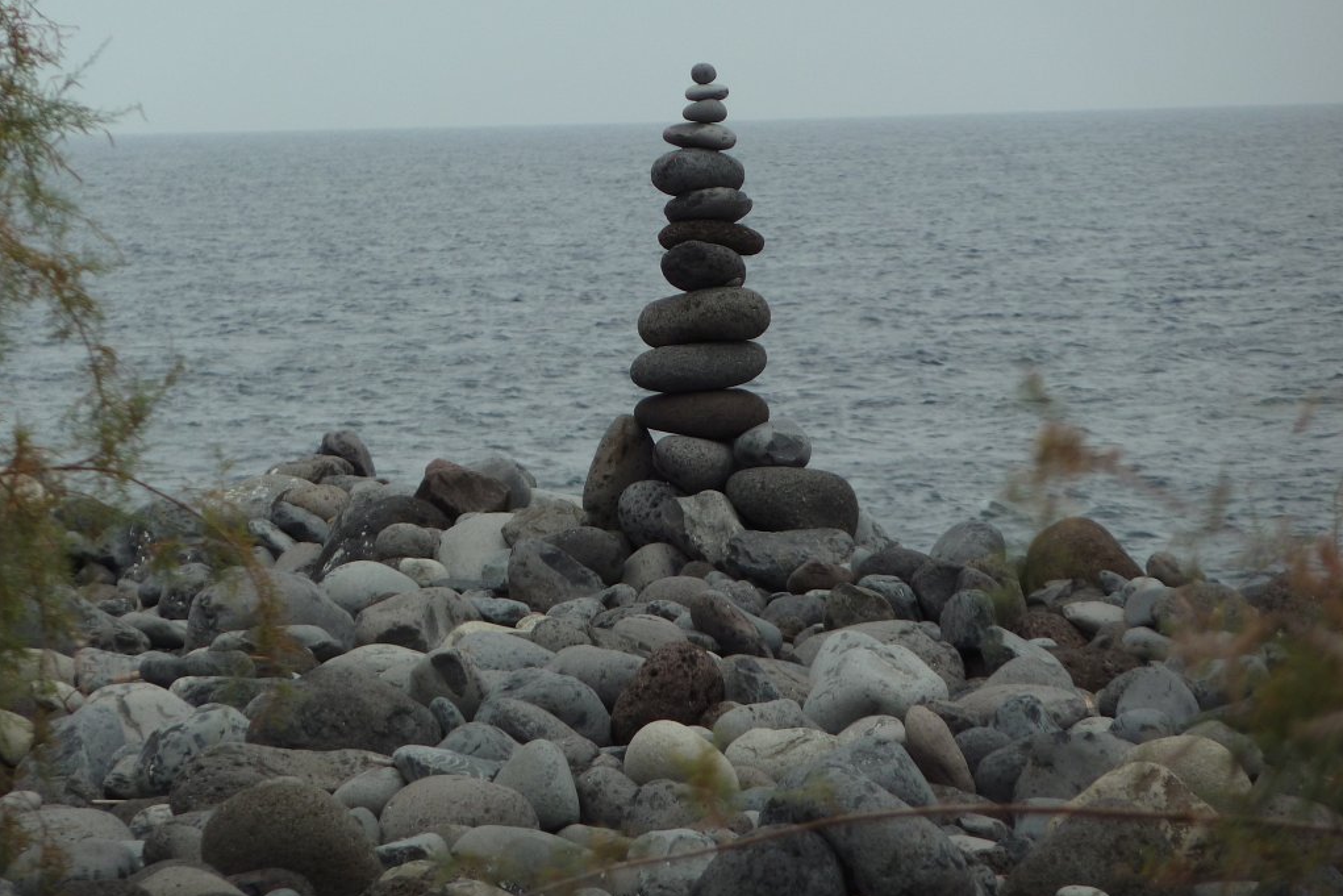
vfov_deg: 4.4
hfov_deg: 6.6
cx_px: 671
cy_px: 459
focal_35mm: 313
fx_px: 11677
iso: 80
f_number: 4.9
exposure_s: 1/250
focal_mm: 49.2
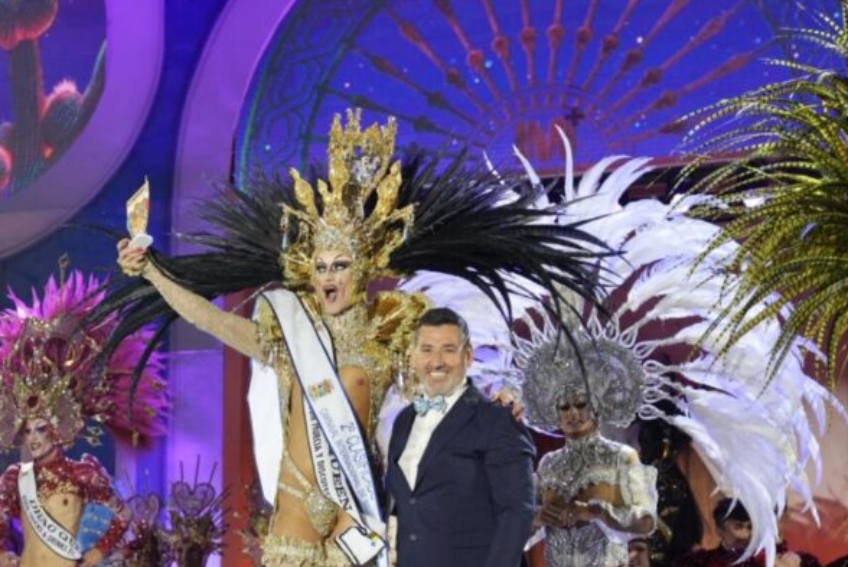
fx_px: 2216
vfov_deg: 14.5
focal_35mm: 94
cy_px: 475
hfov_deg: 21.6
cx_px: 300
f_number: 2.8
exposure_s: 1/320
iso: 500
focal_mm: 54
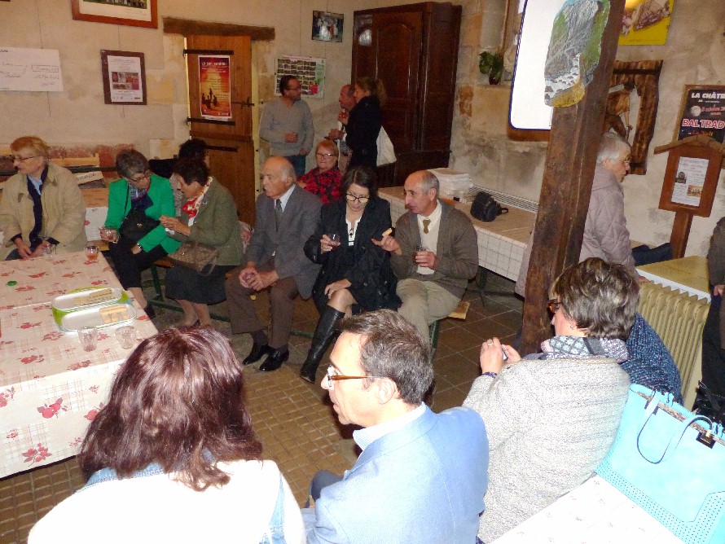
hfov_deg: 69.4
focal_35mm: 25
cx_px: 362
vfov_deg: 54.9
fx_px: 524
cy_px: 272
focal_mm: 4.5
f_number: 3.2
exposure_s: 1/80
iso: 400
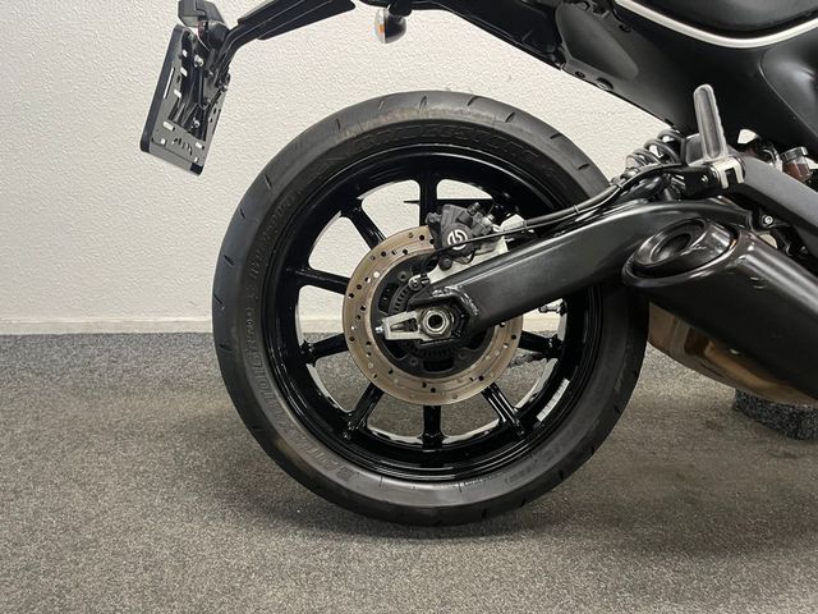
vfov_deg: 53.1
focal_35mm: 26
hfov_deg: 67.3
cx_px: 409
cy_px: 307
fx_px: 614
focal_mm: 5.1
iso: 160
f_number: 1.6
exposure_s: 1/50
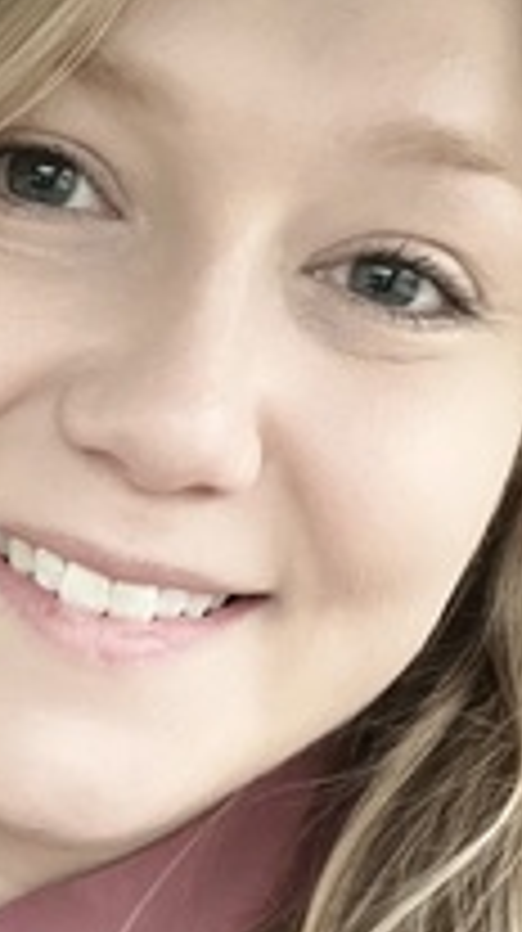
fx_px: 1950
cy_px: 783
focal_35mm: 79
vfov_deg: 26.2
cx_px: -47
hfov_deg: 14.9
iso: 400
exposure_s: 1/48
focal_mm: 2.71
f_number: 2.2
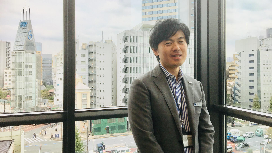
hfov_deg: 61.0
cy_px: 68
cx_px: 136
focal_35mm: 32
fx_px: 231
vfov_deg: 36.6
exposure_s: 1/403
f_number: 2.2
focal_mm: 4.15
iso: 25
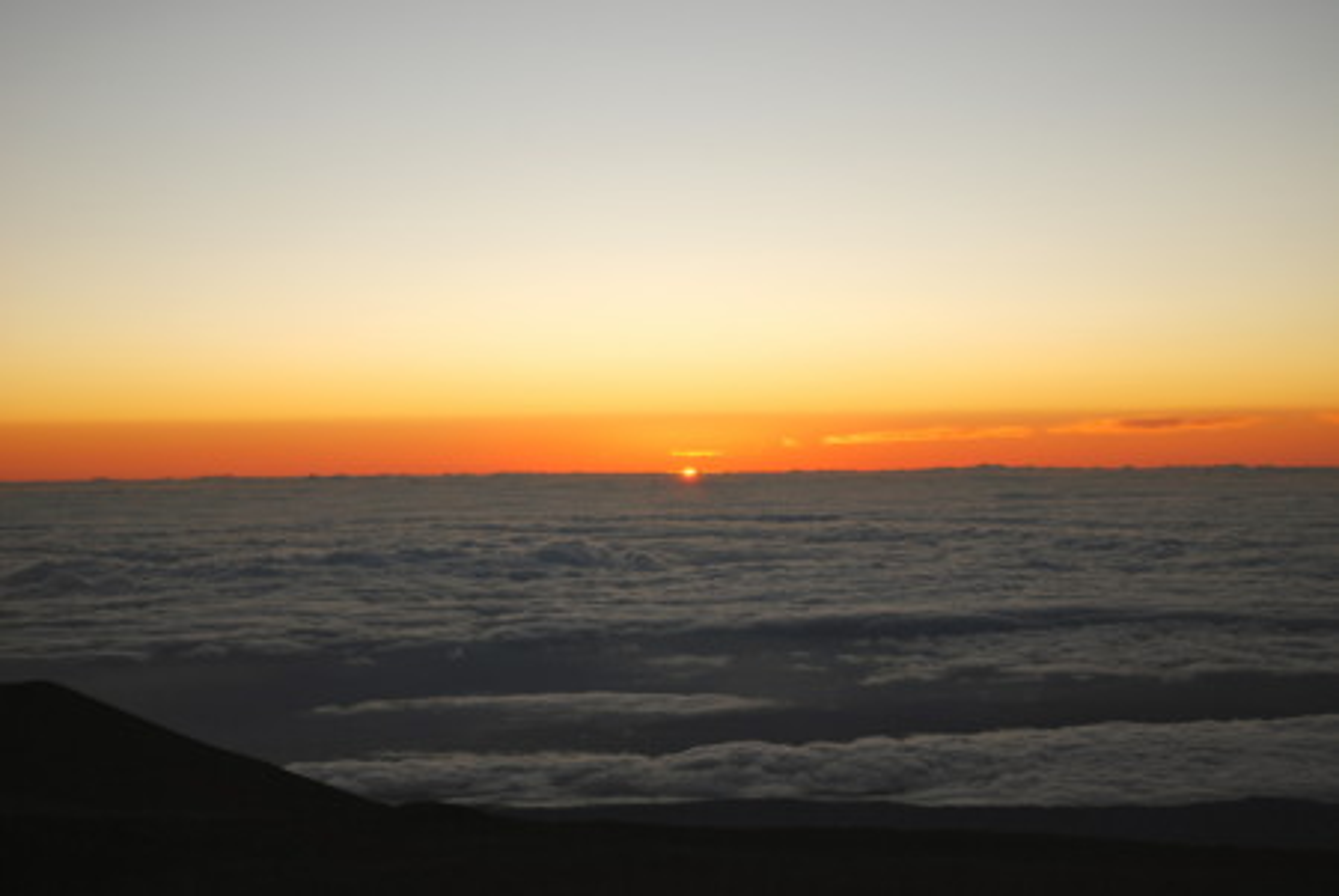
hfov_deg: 27.0
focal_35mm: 75
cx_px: 670
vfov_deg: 18.2
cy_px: 448
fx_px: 2792
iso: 200
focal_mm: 50
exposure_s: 1/250
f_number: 5.6
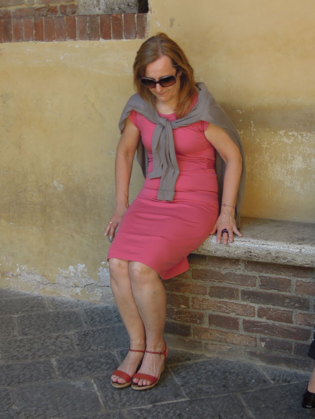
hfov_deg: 23.7
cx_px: 158
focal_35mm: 62
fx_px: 752
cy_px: 210
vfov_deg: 31.2
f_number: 3.7
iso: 160
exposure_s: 1/125
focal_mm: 11.1
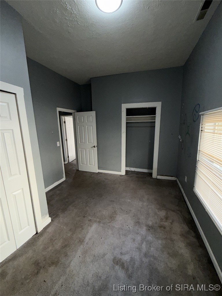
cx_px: 111
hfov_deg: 85.7
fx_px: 120
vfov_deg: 102.1
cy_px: 148
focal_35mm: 14
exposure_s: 1/104
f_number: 2.2
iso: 80
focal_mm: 2.22
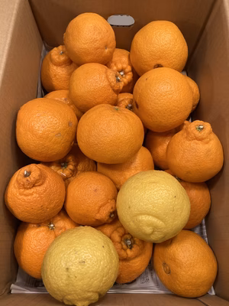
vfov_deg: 63.4
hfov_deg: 49.7
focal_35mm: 28
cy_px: 153
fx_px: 247
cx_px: 114
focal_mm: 3.99
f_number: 1.8
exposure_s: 1/60
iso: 160
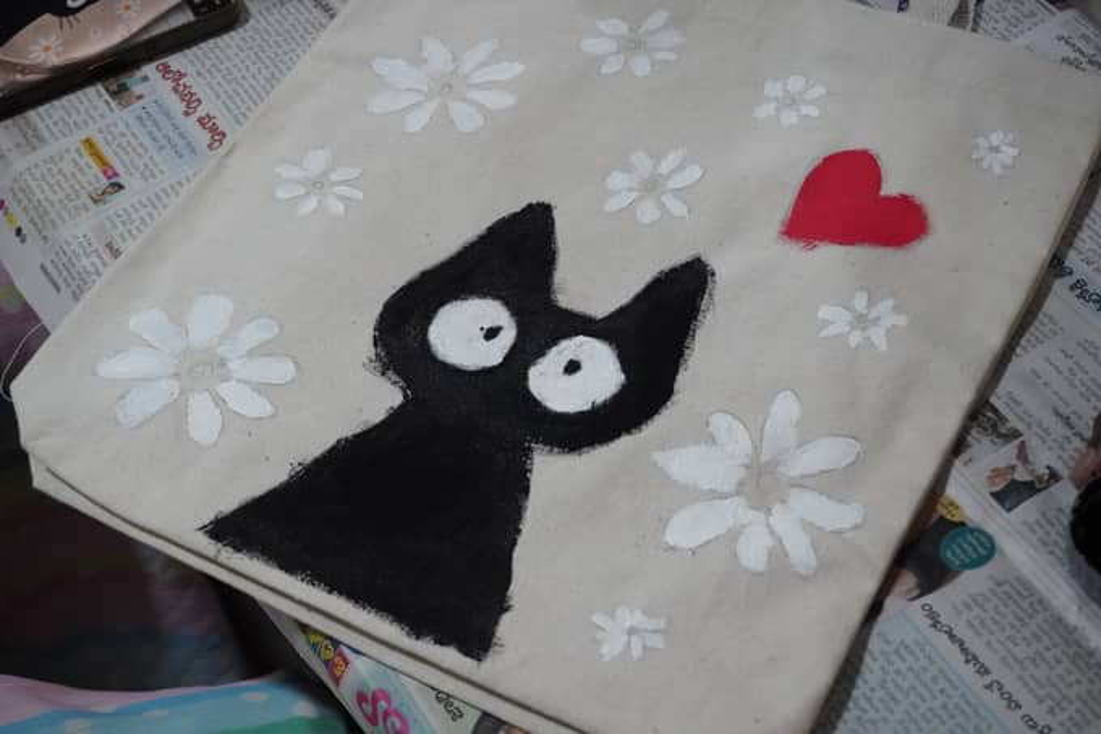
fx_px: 1789
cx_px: 550
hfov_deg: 34.2
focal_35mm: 58
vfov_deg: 23.2
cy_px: 367
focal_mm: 39
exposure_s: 1/160
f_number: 5.6
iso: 5000
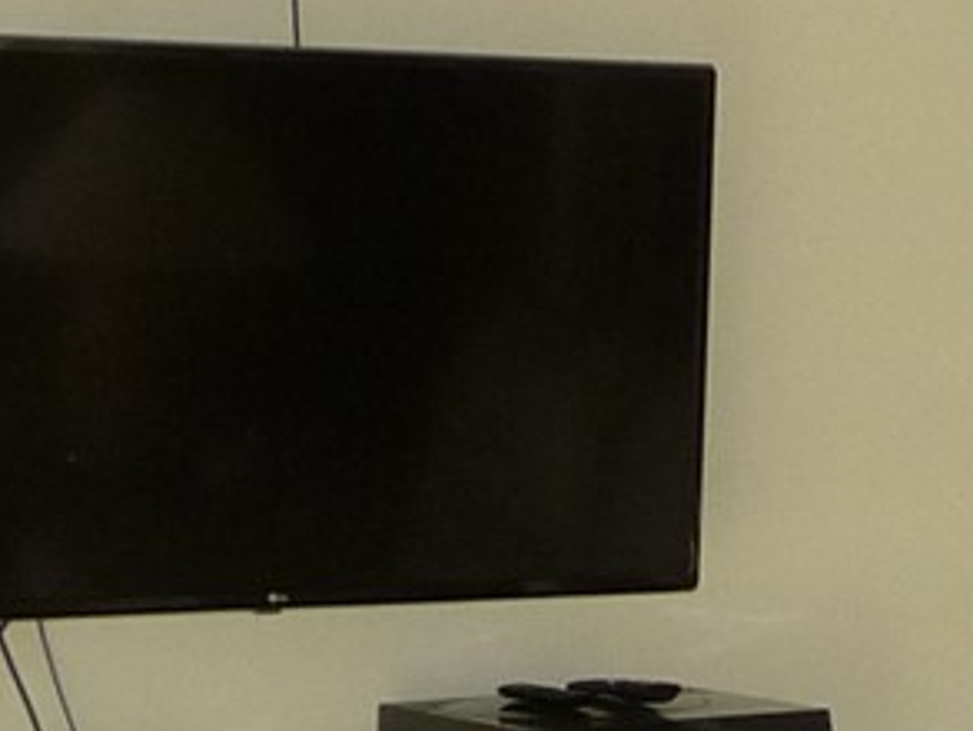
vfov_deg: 9.6
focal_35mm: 153
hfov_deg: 12.1
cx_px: 1581
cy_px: 754
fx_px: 4302
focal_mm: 4.7
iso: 200
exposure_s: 1/30
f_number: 3.3
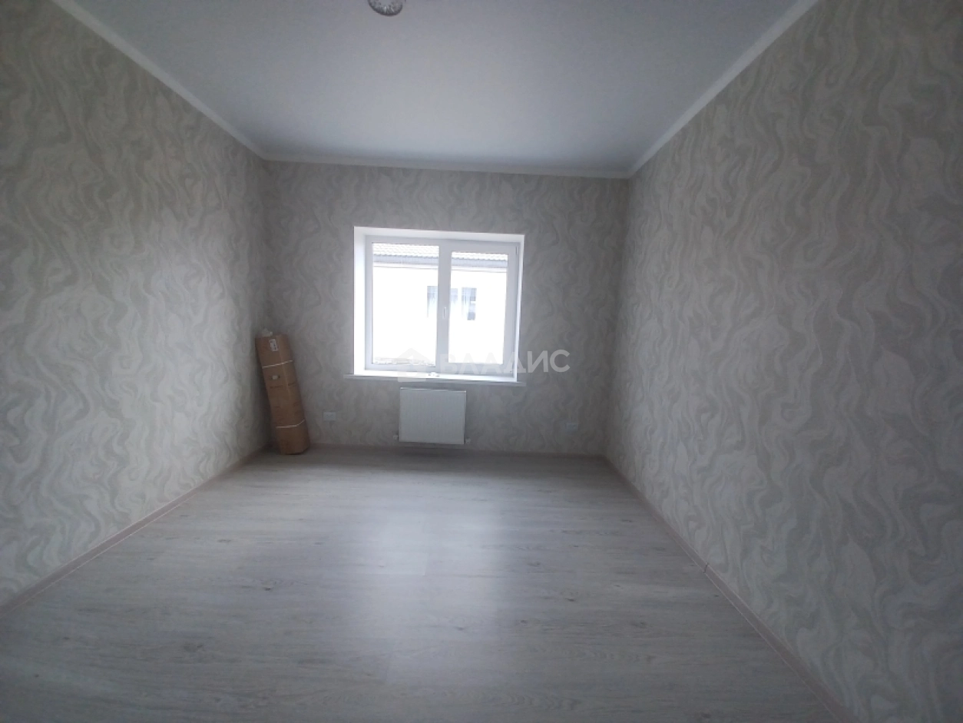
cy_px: 362
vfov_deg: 89.9
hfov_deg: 106.2
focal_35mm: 13
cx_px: 482
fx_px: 362
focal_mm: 1.42
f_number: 2.2
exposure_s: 1/100
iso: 40
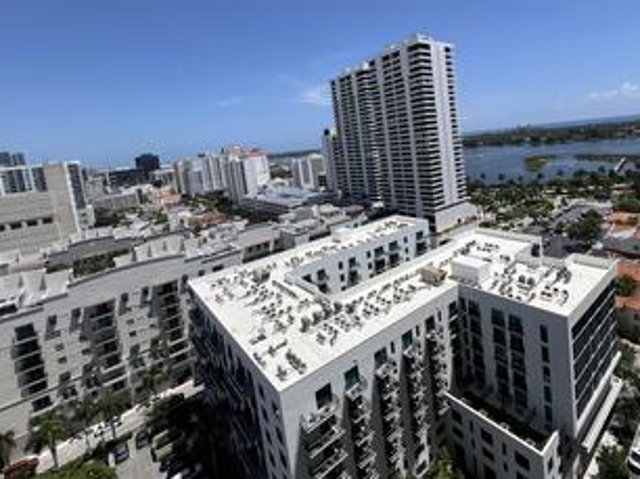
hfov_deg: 89.3
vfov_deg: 72.9
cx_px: 399
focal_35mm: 17
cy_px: 169
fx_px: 314
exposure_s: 1/3425
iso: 32
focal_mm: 1.57
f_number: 1.8
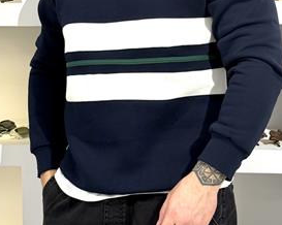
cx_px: 137
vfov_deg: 18.9
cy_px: 39
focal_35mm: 80
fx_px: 667
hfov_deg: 23.9
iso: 125
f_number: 1.78
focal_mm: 6.76
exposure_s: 1/100
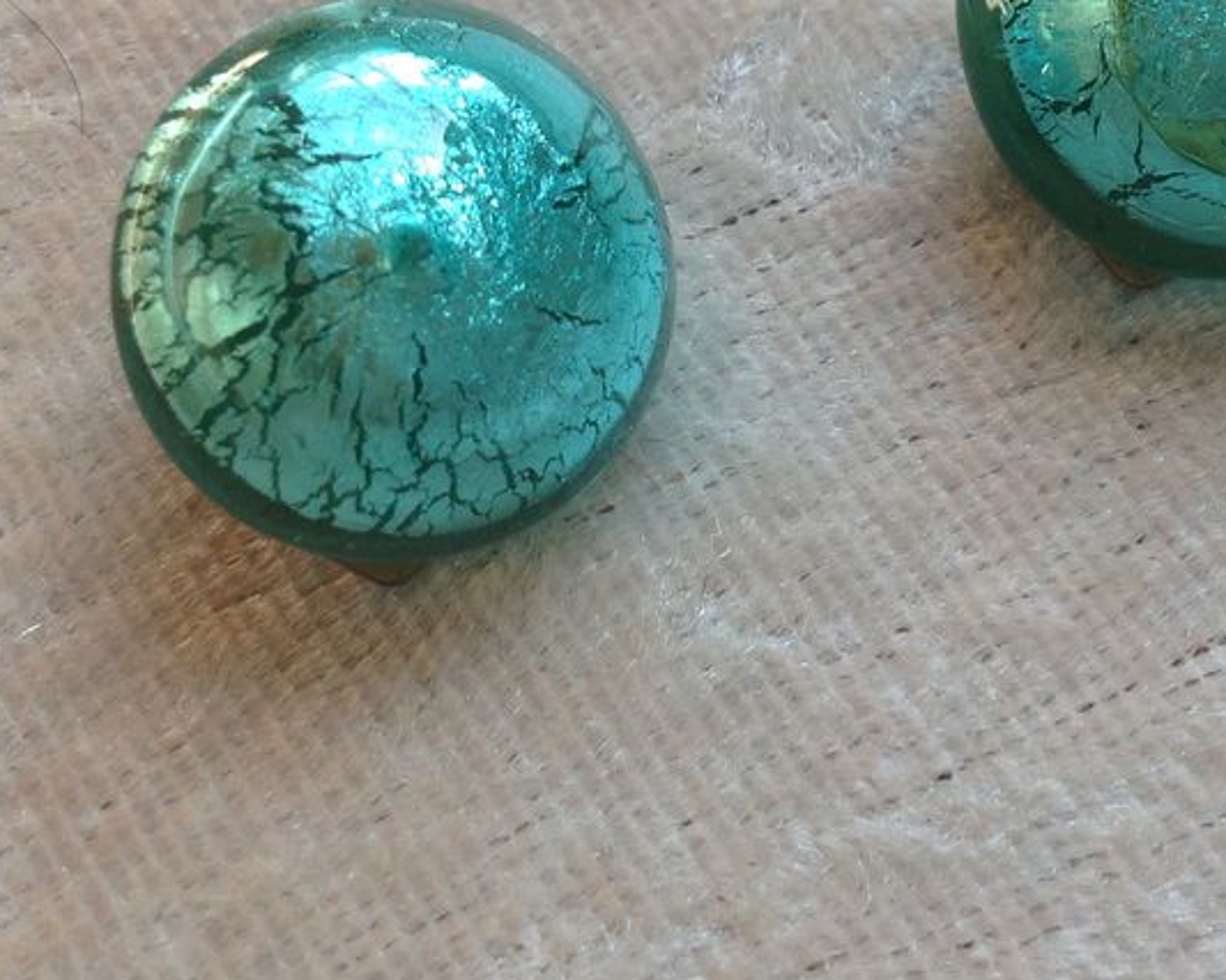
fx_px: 2321
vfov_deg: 23.5
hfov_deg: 29.5
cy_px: 197
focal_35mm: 64
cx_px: 752
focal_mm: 4.28
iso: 50
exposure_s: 1/139
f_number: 2.4
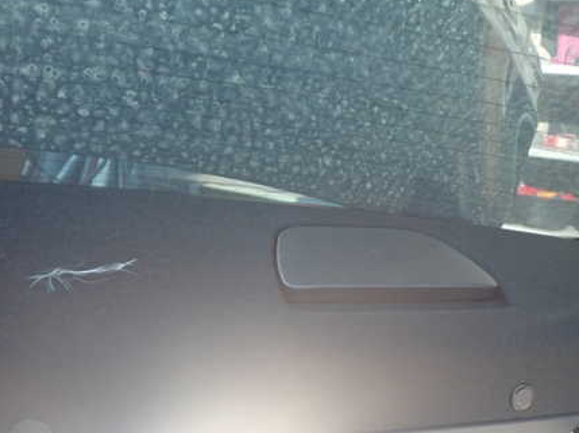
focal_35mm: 42
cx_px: 402
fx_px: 702
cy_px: 262
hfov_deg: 44.0
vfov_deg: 34.2
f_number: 2.3
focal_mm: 5.4
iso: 400
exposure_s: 1/30
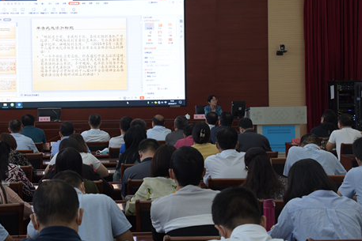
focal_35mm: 84
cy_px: 99
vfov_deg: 16.3
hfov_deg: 24.0
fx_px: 845
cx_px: 107
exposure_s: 1/125
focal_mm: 48
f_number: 5.6
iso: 800
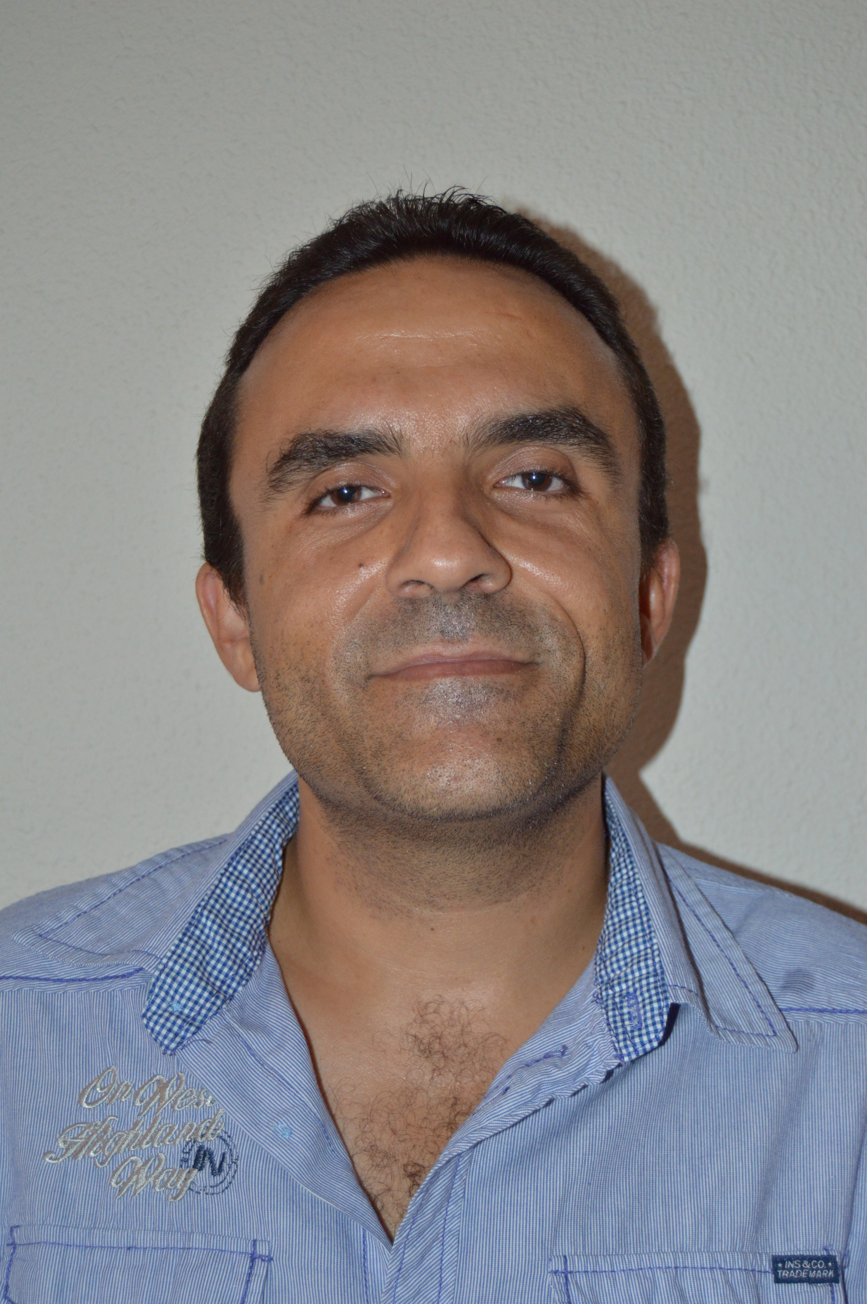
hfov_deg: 26.4
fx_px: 1846
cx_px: 434
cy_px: 652
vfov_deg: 38.9
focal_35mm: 51
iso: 800
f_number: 4.5
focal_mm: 34
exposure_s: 1/60
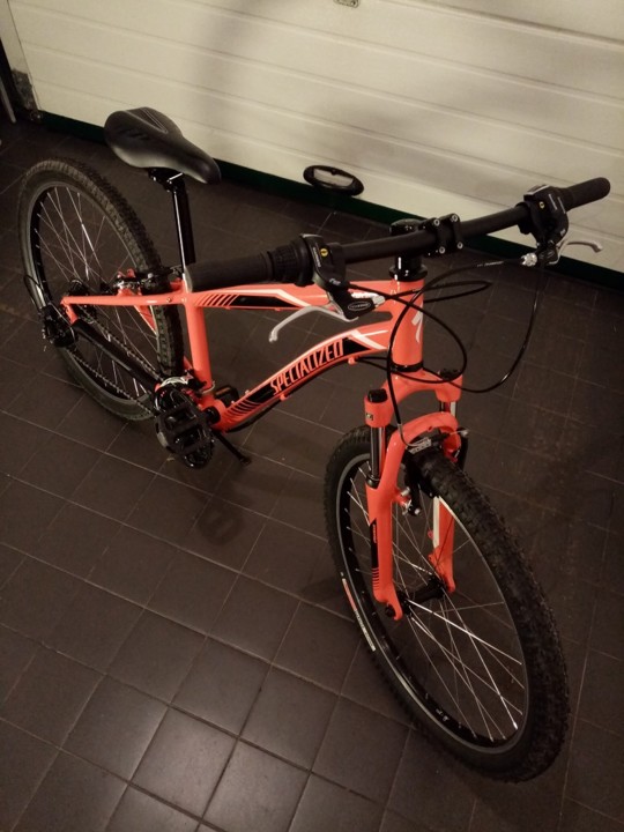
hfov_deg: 53.1
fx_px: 625
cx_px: 312
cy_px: 416
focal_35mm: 26
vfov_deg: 67.3
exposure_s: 1/20
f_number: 1.8
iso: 871
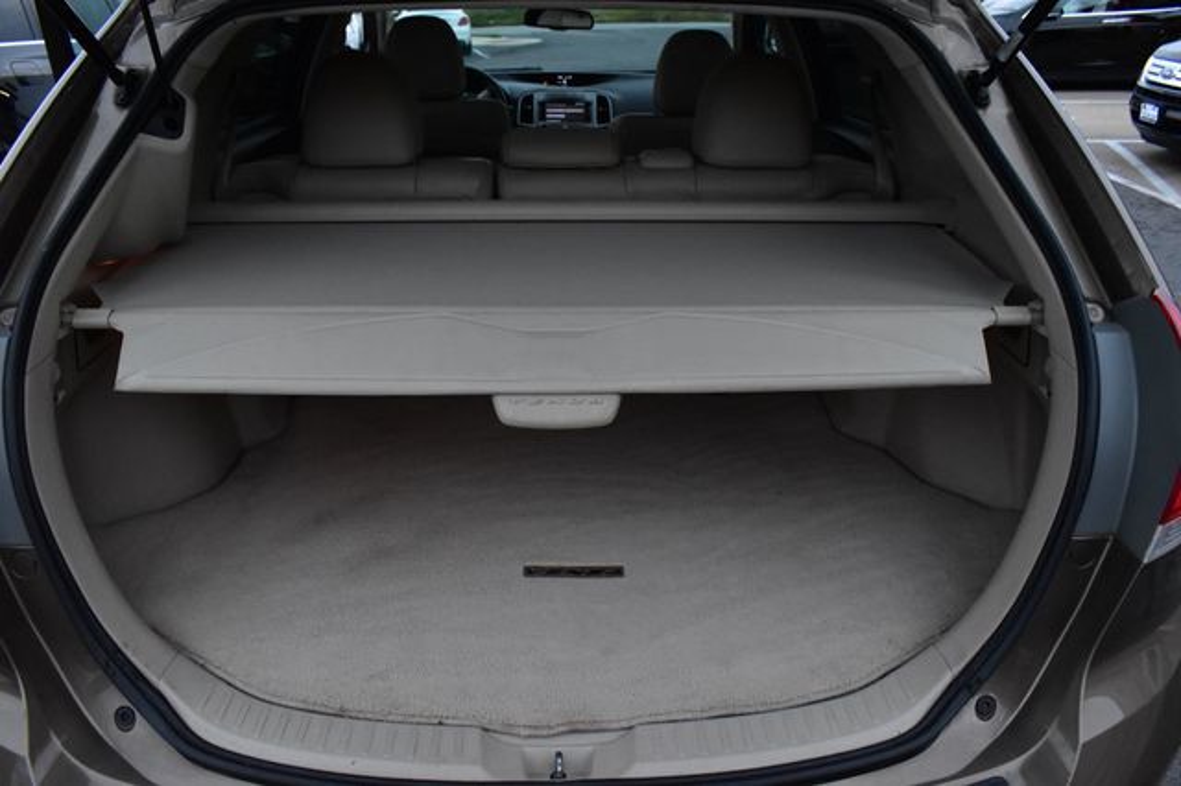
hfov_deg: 67.4
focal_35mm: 27
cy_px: 393
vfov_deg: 47.9
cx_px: 590
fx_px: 885
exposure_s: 1/60
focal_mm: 18
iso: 2500
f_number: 8
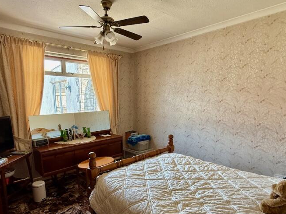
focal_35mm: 22
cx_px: 128
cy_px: 135
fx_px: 182
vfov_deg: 60.2
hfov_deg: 76.2
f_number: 2.2
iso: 250
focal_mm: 2.22
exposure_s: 1/99
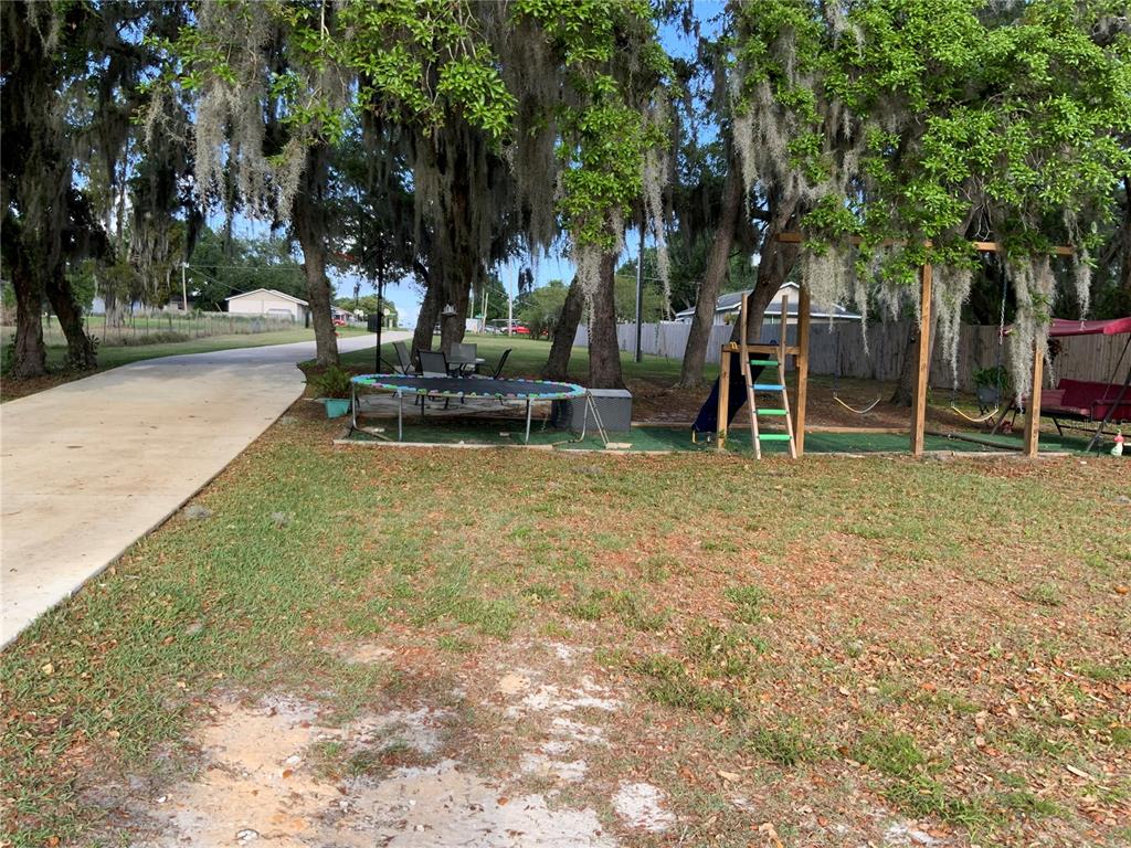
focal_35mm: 29
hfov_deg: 61.7
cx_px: 566
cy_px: 424
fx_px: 948
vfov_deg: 48.2
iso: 16
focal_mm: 3
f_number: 1.8
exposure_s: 1/335
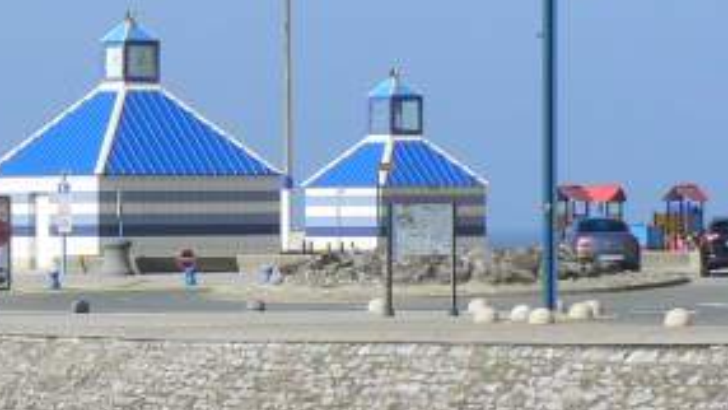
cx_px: -155
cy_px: 307
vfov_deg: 4.7
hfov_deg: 8.2
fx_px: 5039
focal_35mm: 261
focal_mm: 12.6
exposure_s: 1/500
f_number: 7.1
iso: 80
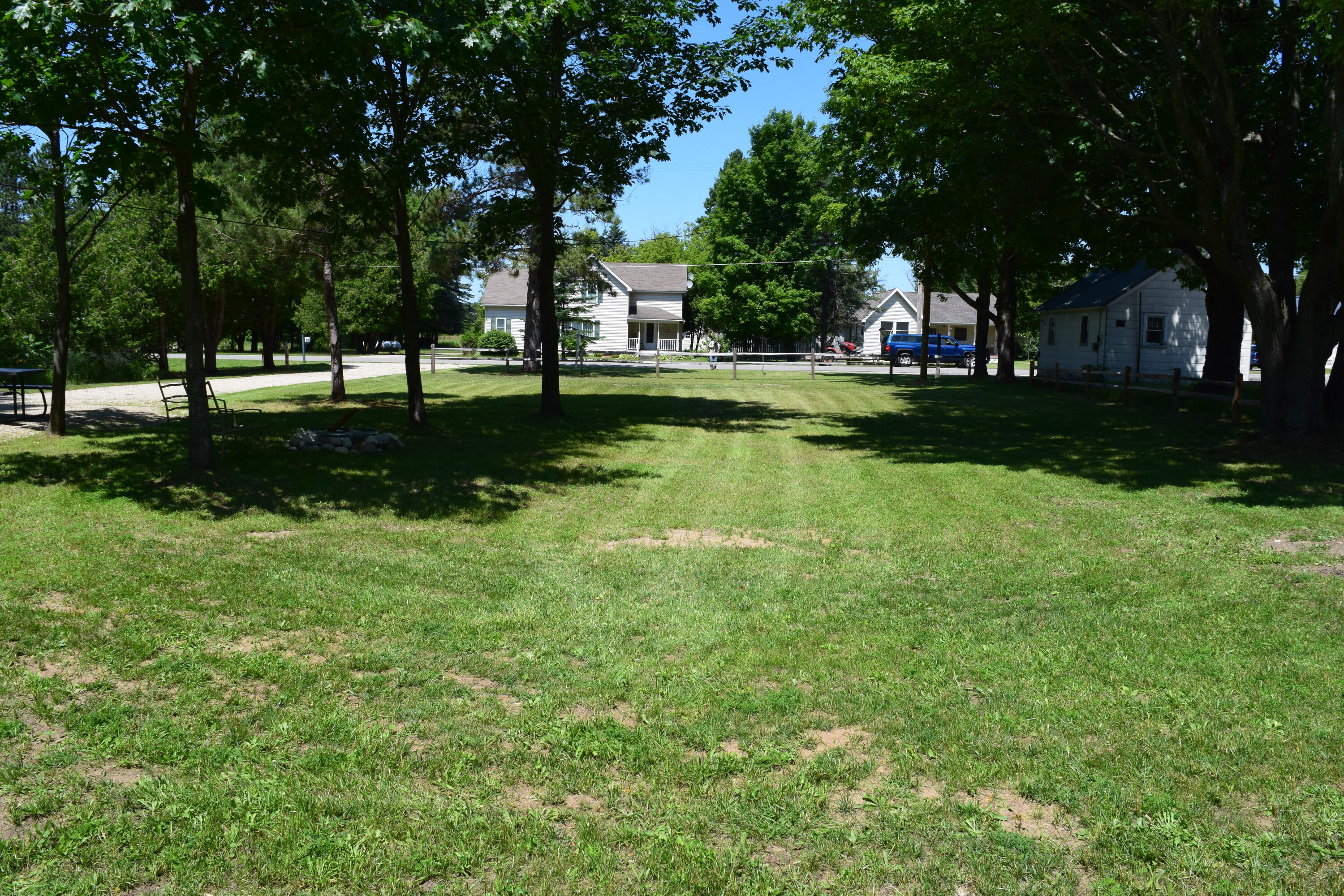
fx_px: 1008
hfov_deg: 67.4
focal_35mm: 27
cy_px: 448
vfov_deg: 47.9
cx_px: 672
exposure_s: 1/400
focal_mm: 18
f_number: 11
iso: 400
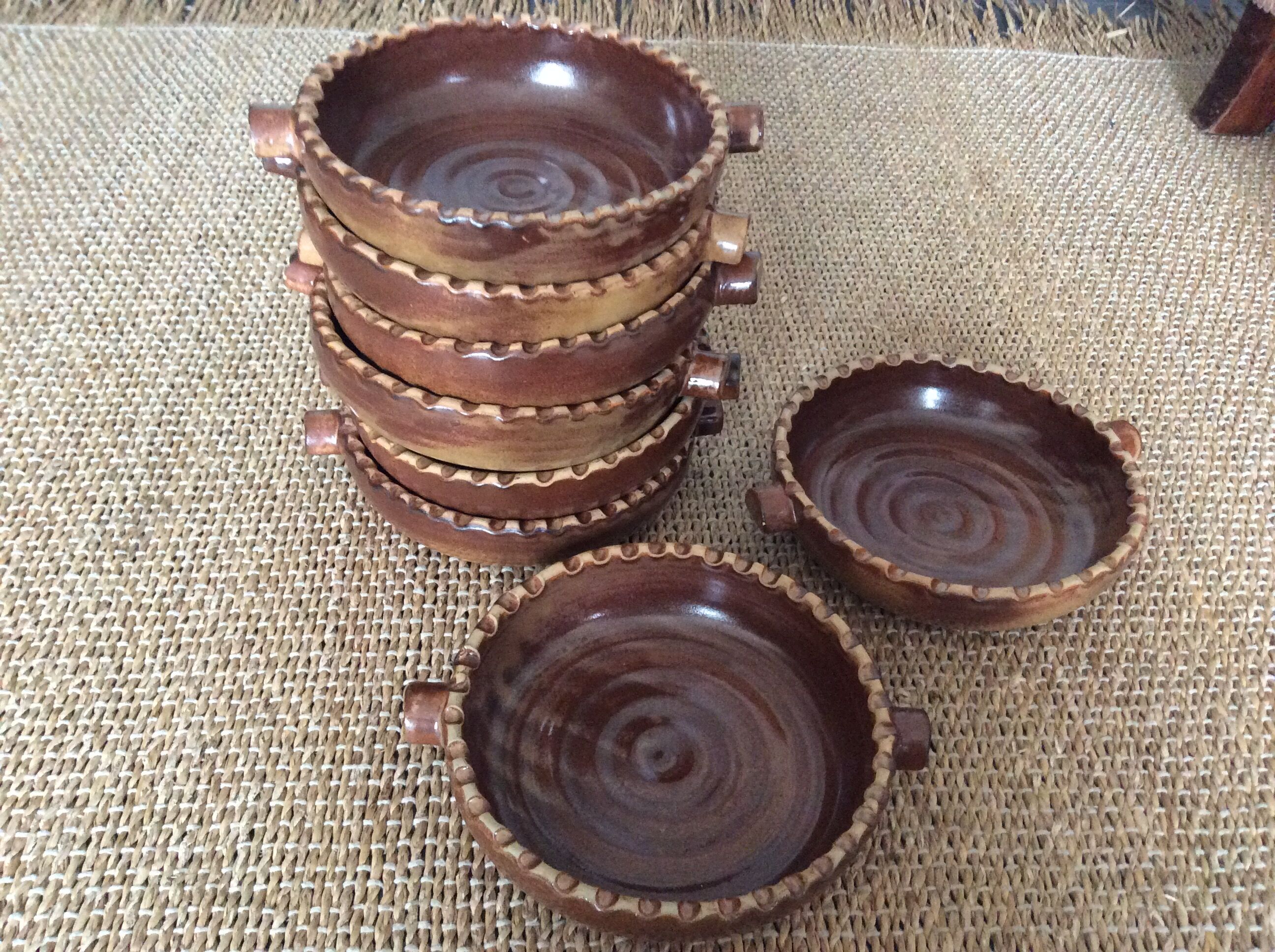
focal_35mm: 32
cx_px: 638
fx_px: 1177
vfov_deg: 44.1
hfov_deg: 56.9
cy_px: 476
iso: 320
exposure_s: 1/20
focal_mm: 3.3
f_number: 2.4
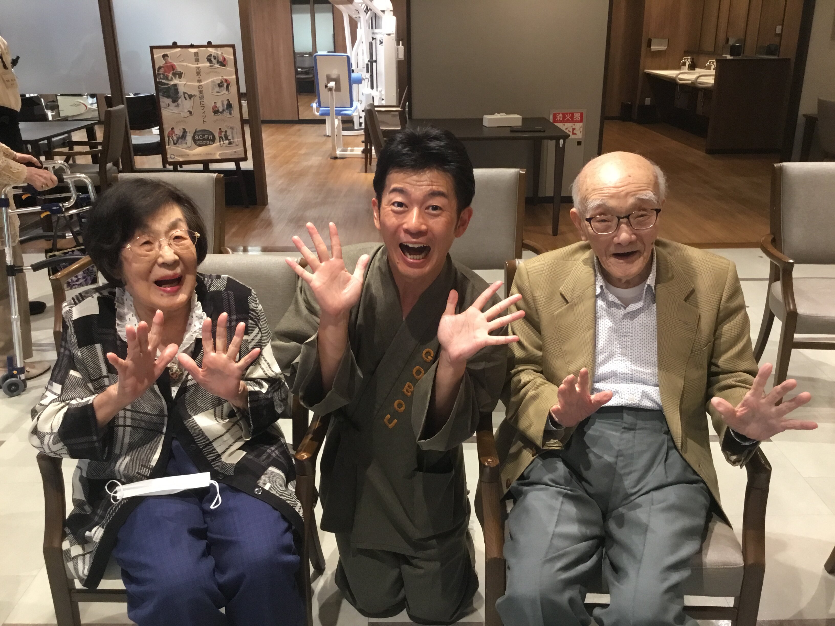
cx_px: 418
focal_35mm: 31
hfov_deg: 58.4
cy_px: 313
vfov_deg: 45.4
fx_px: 748
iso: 100
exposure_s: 1/30
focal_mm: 3.3
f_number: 2.4
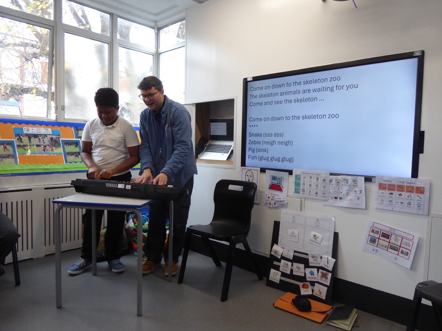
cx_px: 221
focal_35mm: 25
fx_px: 319
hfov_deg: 69.4
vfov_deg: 54.9
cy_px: 166
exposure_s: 1/60
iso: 250
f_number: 3.3
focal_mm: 4.3
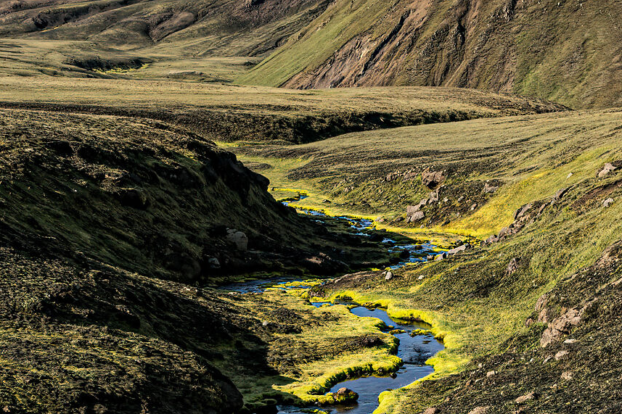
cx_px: 512
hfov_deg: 18.1
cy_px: 153
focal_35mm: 112
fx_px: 1935
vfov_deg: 12.2
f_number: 4.5
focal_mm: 14.99
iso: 64
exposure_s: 1/320
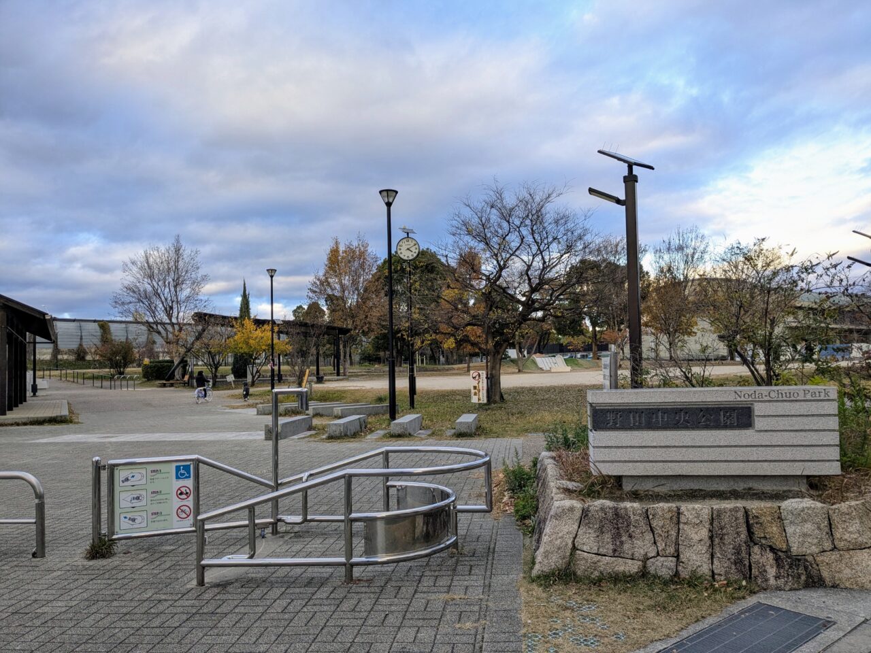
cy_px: 326
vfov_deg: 51.4
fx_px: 679
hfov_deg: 65.3
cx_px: 436
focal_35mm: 27
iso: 49
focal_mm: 4.38
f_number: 1.73
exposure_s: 1/251
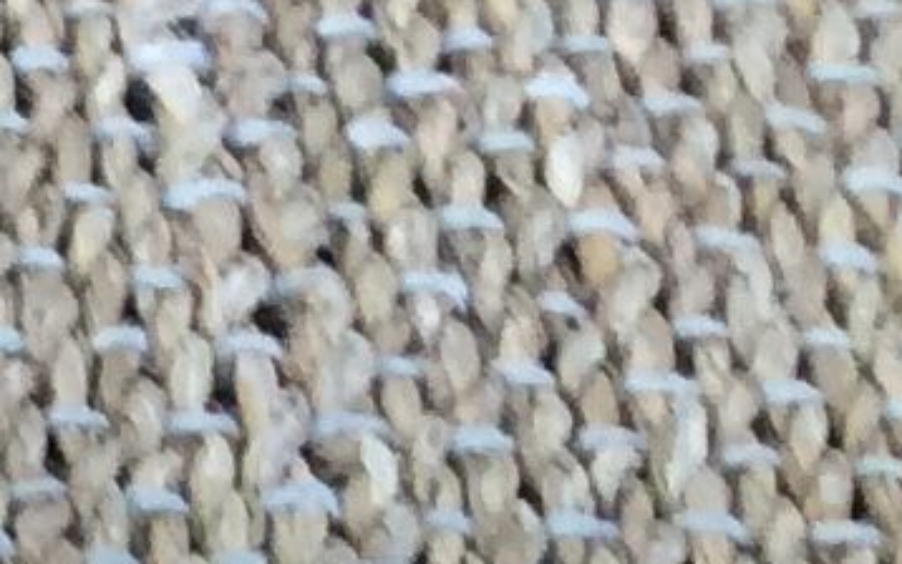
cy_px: 2334
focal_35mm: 245
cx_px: -2137
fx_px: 6025
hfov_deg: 7.2
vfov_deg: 4.8
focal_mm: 3.3
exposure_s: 1/25
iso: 80
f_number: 2.4
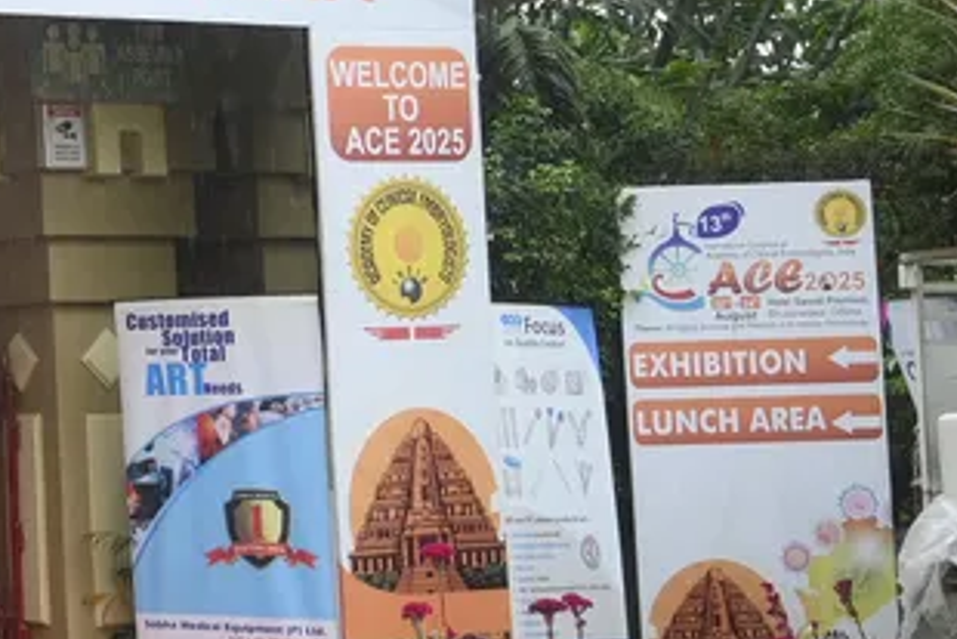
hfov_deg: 17.7
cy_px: 167
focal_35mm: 99
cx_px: -624
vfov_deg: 13.8
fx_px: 2633
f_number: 4
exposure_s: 1/200
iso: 640
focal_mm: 24
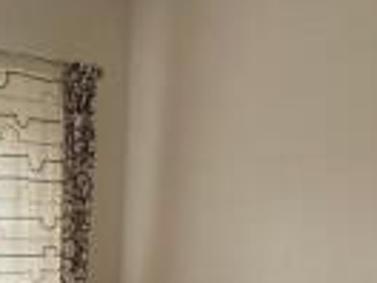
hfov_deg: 30.2
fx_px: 675
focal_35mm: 62
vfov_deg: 18.6
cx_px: 61
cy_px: 505
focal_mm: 2.22
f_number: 2.2
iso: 200
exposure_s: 1/50
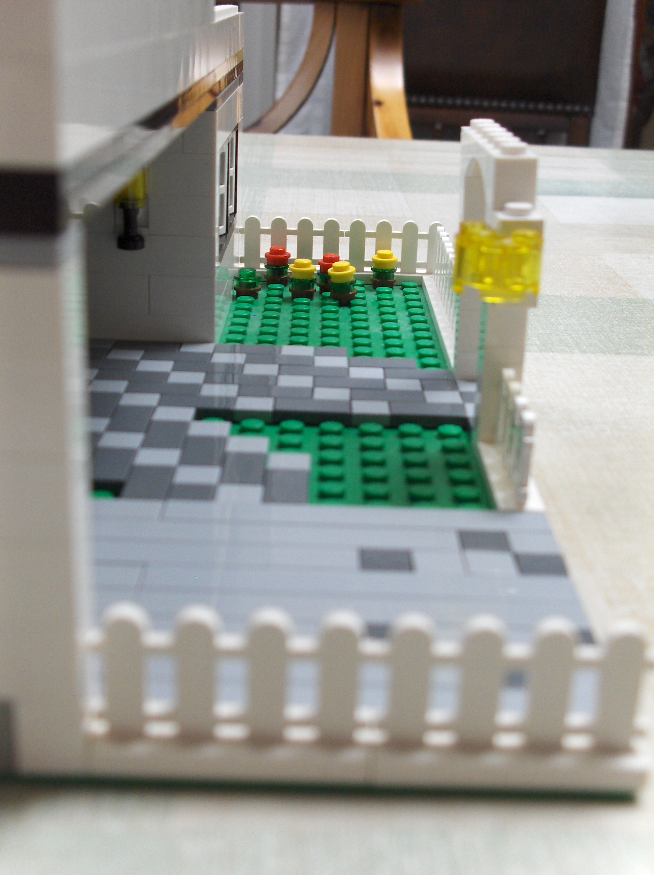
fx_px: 985
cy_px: 438
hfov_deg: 36.7
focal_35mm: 39
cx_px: 327
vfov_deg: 47.9
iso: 121
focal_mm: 8.1
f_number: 3.2
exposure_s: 1/71.9
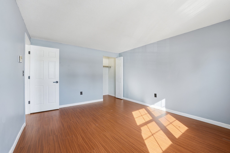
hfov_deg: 104.2
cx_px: 115
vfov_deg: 81.3
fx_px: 89
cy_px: 76
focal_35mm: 14
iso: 100
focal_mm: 14
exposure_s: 1/60
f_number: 7.1
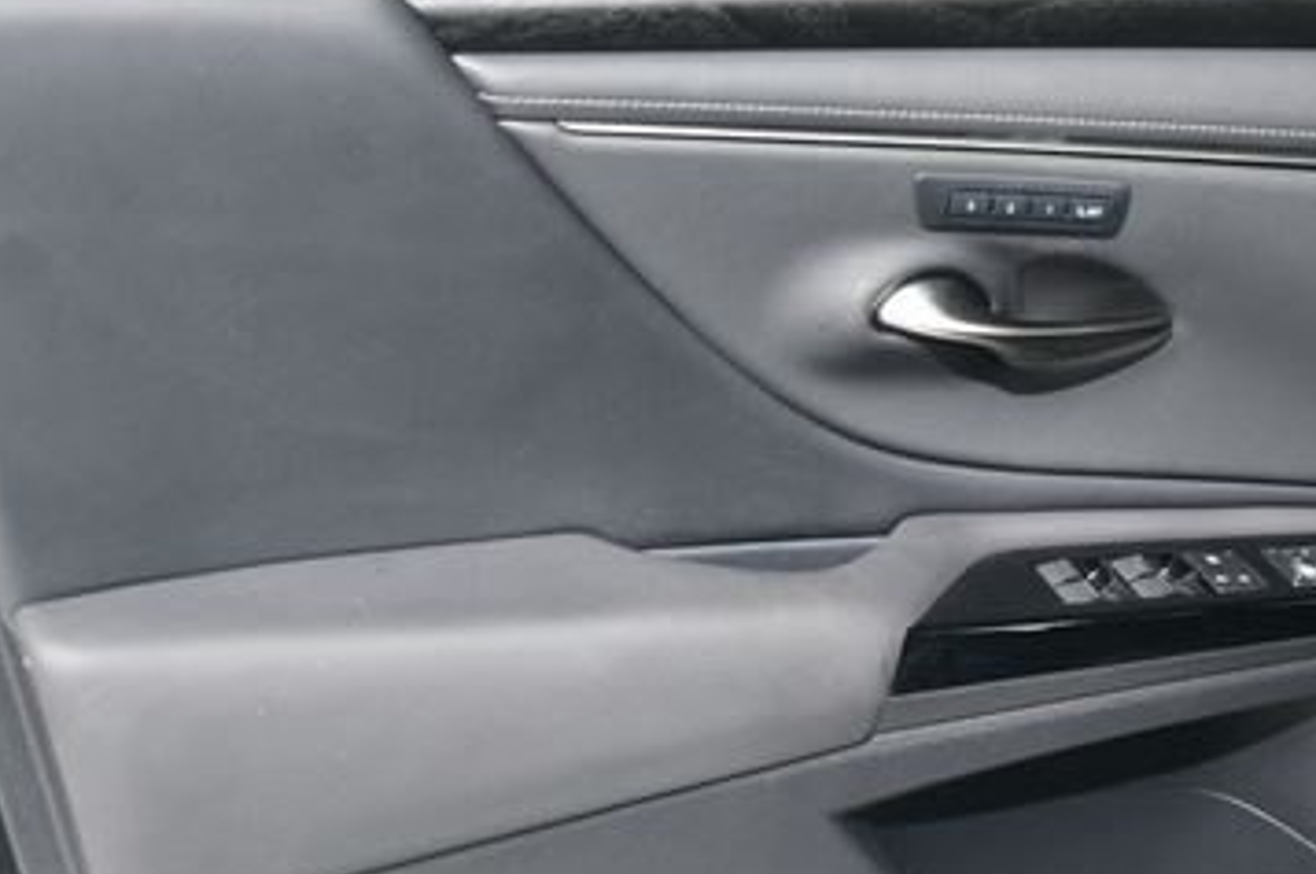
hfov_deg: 28.7
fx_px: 2555
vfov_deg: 19.3
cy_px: 616
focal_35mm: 70
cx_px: 848
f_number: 4
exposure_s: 1/160
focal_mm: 26
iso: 100
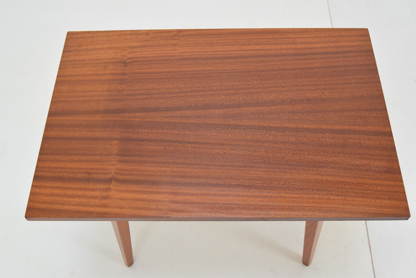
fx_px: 451
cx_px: 208
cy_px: 139
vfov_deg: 34.3
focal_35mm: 39
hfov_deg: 49.5
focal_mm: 26
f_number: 6.3
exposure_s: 1/160
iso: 1600
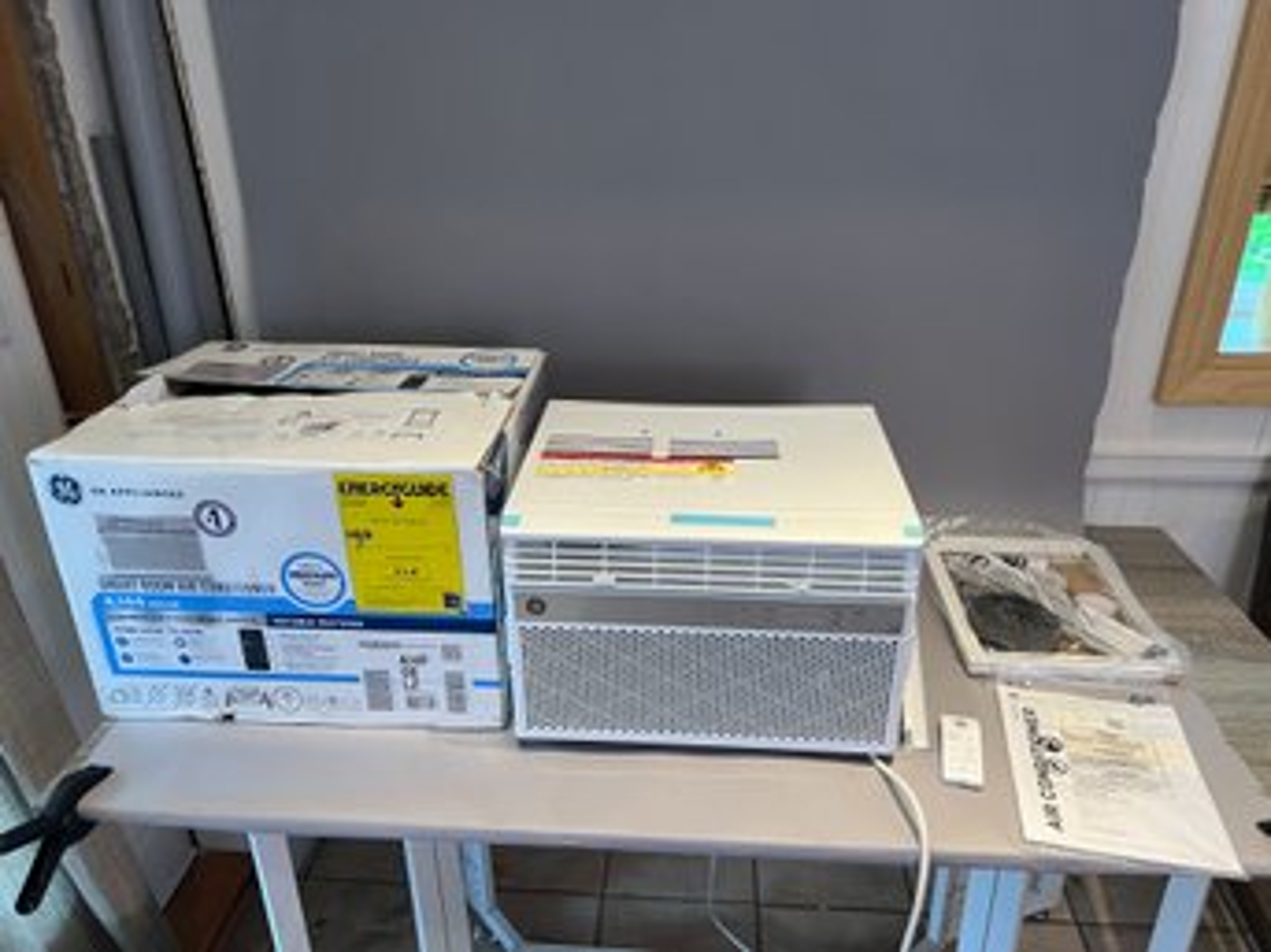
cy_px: 476
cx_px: 636
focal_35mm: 26
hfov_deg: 67.3
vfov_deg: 53.0
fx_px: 954
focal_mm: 5.7
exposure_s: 1/60
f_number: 1.5
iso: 80
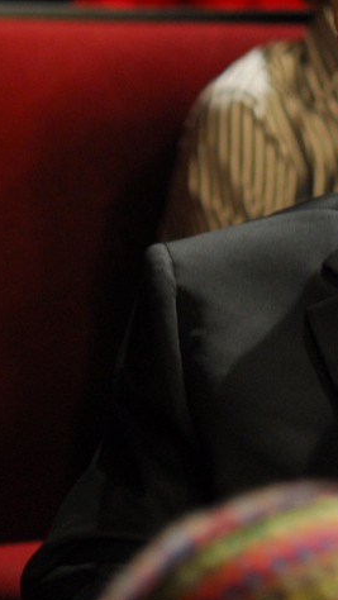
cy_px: 199
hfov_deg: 4.3
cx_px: 463
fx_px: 4490
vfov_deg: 7.6
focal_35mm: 282
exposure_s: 1/80
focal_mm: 85
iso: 800
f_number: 4
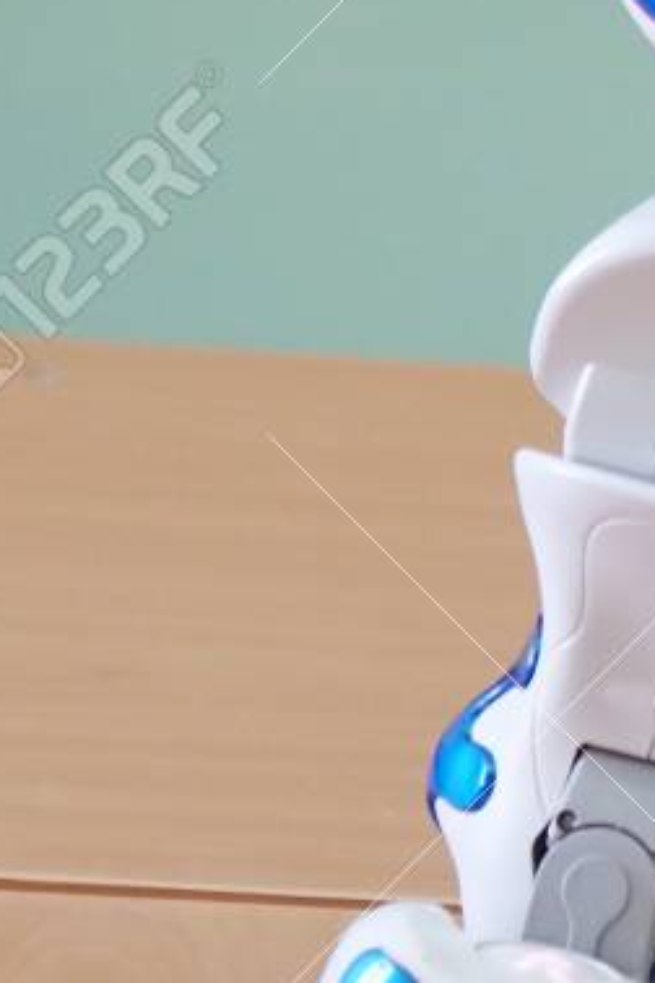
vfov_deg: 4.2
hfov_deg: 2.8
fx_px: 13426
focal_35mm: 492
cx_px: 944
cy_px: -239
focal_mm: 52.54
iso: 500
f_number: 2.8
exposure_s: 1/160
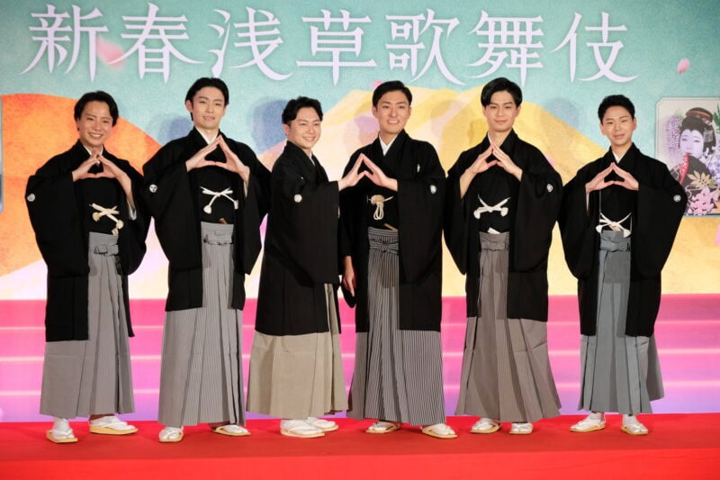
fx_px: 1660
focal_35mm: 83
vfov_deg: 16.4
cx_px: 360
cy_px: 240
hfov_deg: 24.5
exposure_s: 1/105
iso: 1600
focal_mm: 55
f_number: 4
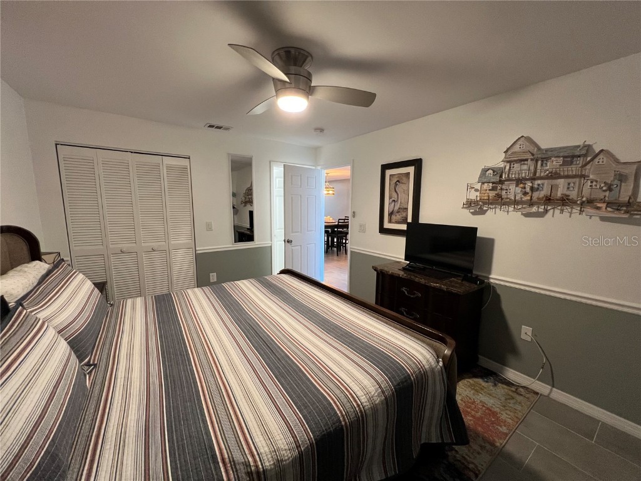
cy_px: 240
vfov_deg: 89.9
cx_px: 320
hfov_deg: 106.2
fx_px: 241
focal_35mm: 13
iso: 320
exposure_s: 1/60
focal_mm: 1.57
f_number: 1.8
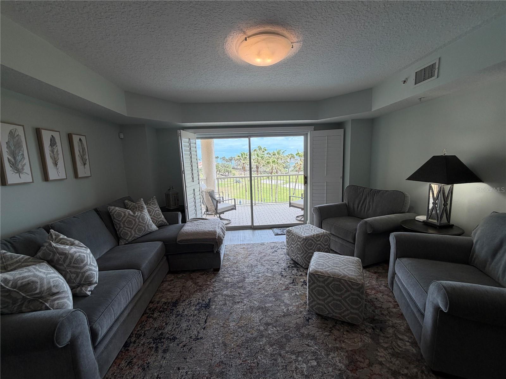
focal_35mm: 14
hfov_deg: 102.1
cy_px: 190
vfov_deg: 85.7
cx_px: 253
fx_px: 205
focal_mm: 2.22
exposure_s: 1/361
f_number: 2.2
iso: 50
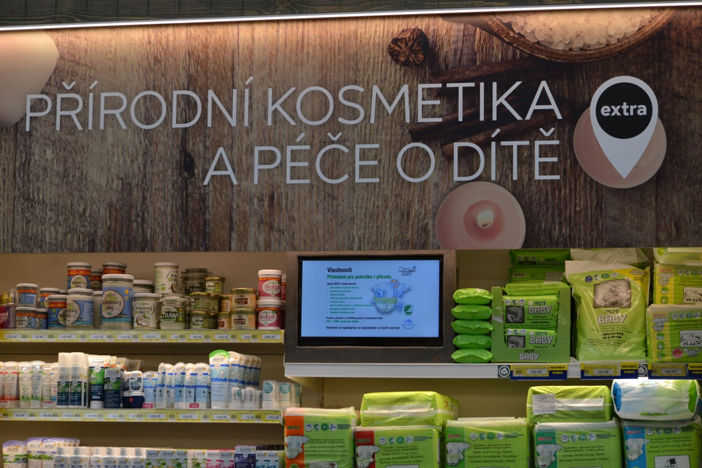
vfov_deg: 16.6
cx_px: 351
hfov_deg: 24.6
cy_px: 234
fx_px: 1609
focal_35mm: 82
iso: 400
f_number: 5
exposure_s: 1/100
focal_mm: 55
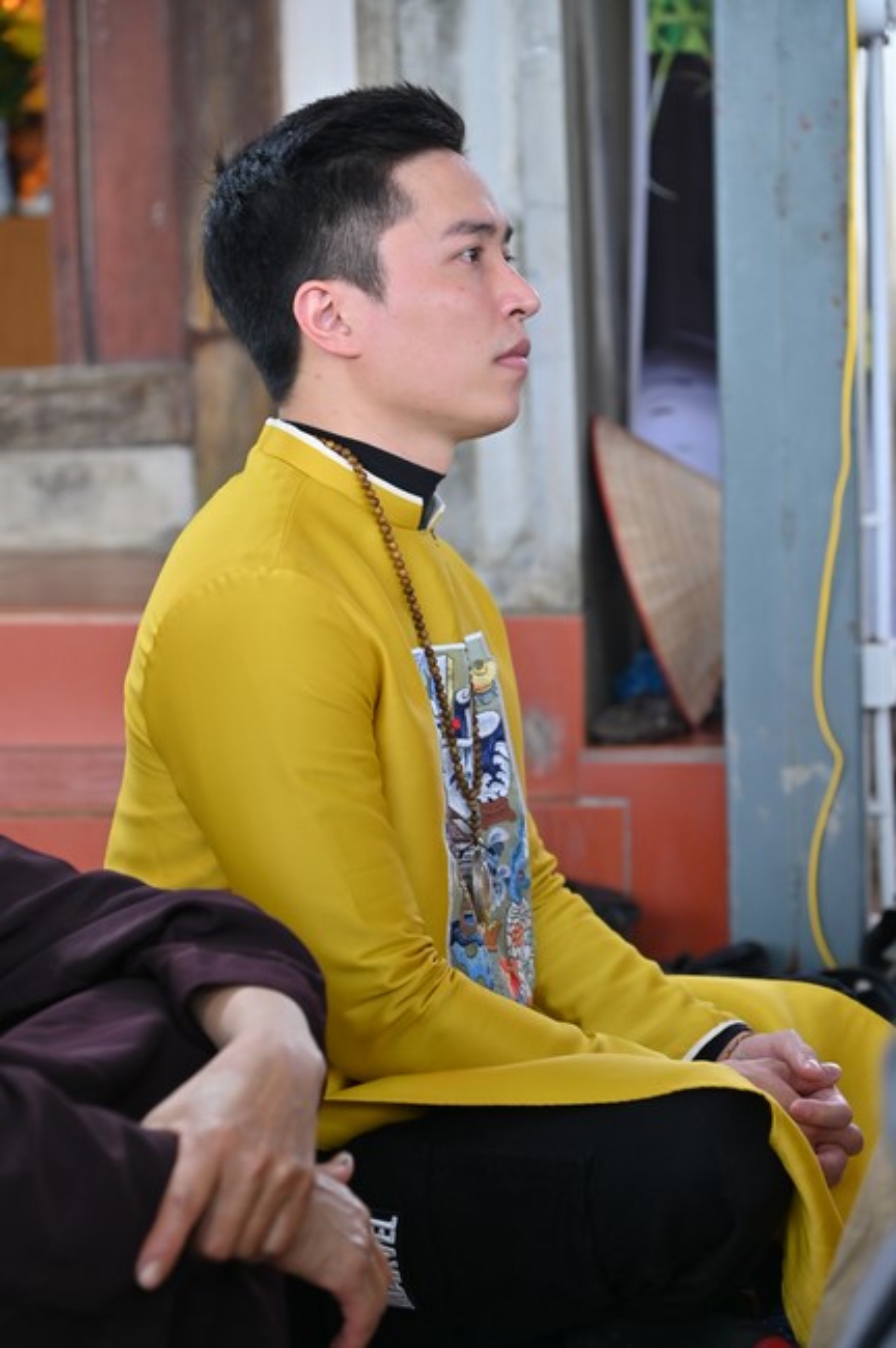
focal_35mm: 86
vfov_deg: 23.7
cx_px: 448
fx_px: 3217
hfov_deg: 15.9
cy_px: 674
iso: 800
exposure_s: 1/100
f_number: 5
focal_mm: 86
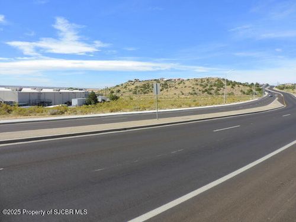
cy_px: 111
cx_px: 148
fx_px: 205
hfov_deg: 71.6
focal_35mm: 24
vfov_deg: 56.8
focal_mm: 4.3
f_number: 3
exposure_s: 1/1000
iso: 80
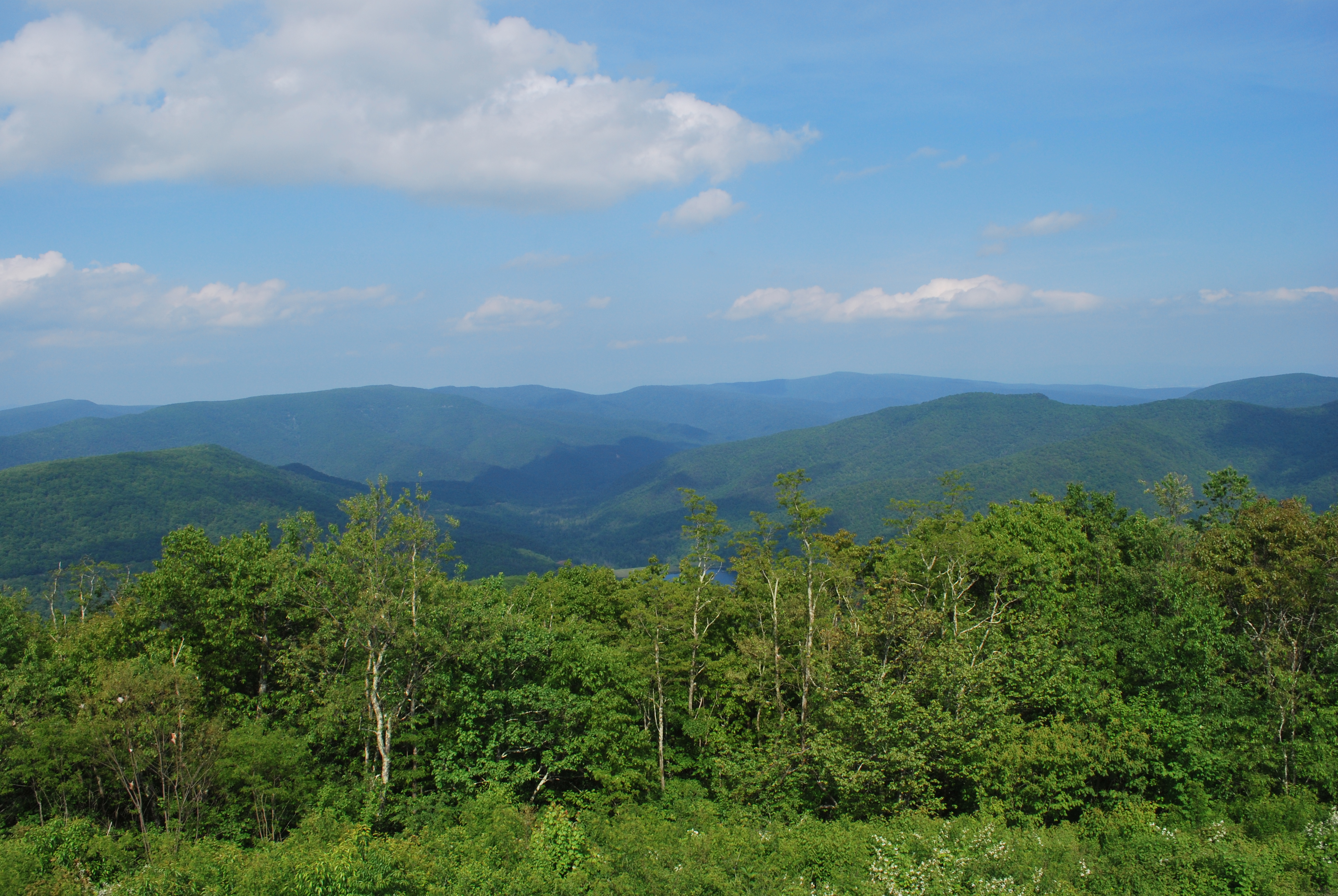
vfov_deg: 48.0
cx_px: 669
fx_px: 1005
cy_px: 448
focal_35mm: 27
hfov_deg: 67.3
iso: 200
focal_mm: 18
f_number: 10
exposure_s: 1/400
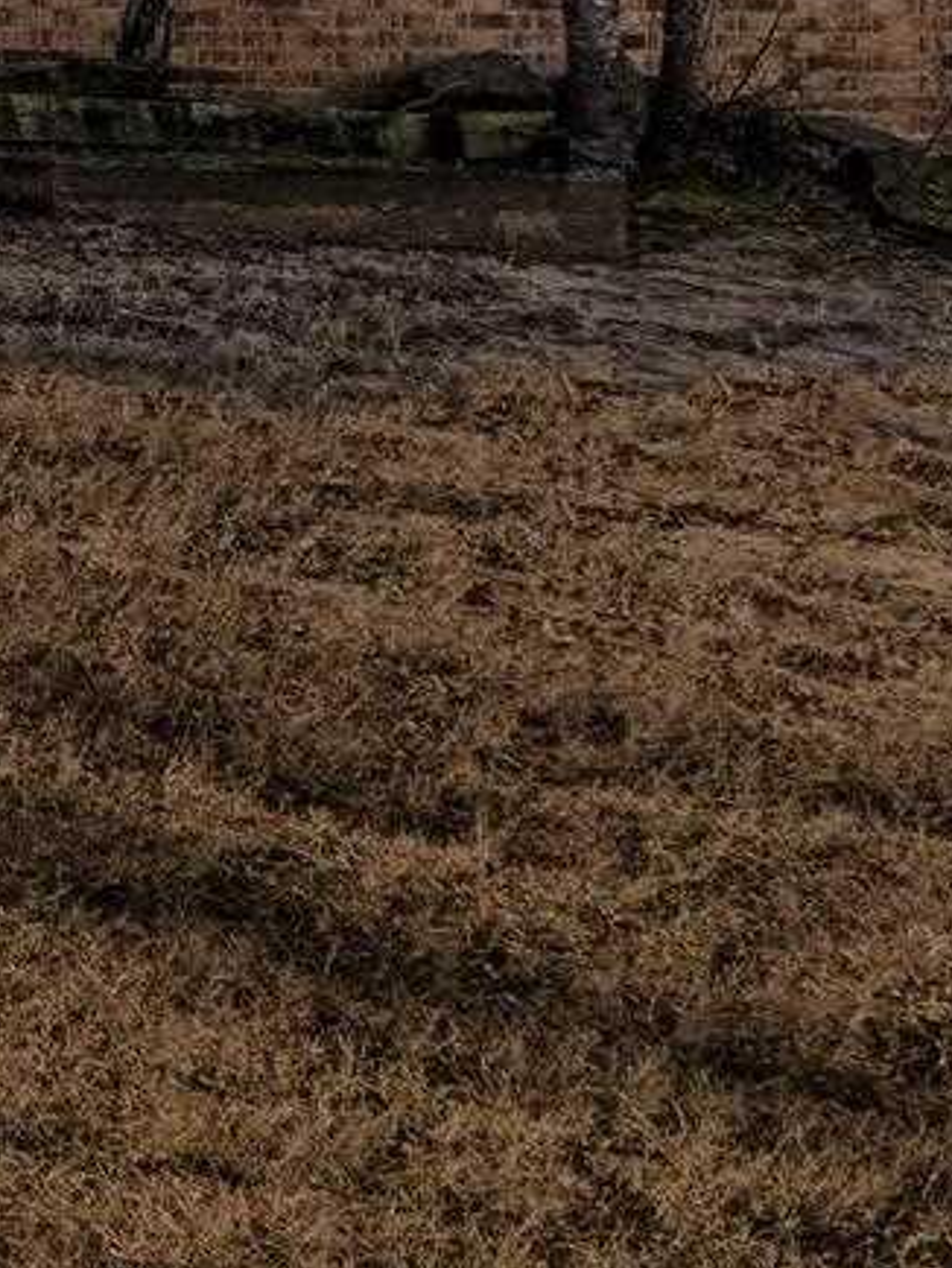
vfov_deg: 20.7
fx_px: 3041
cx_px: -1831
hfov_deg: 11.4
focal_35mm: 83
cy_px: -539
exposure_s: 1/160
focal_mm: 10
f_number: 8
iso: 320
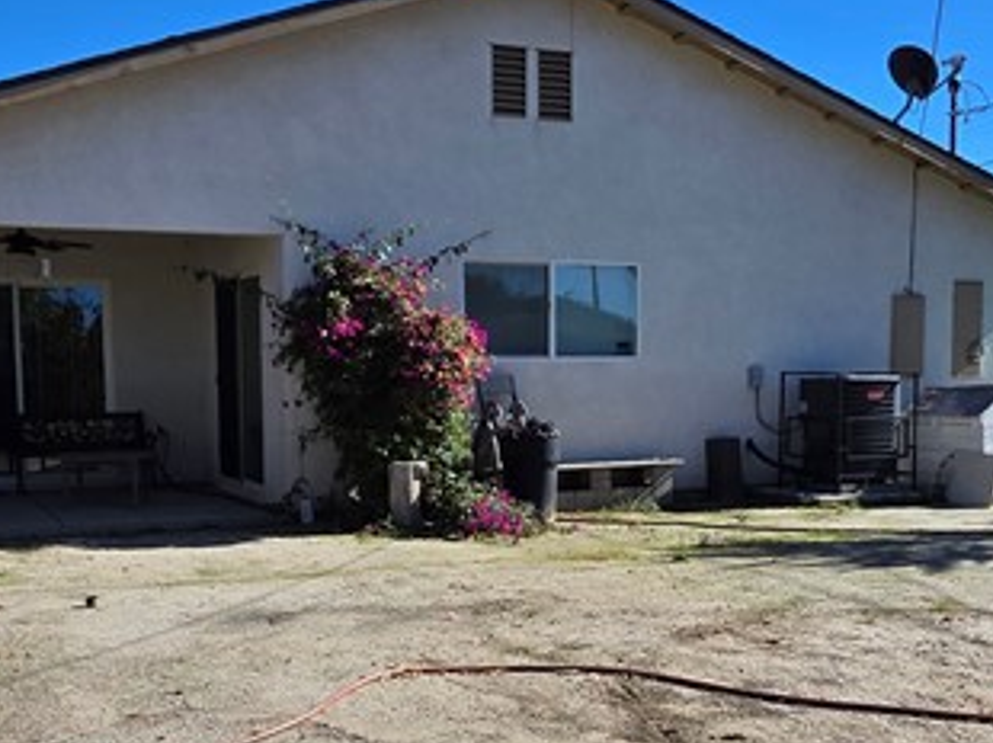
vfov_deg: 33.1
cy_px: 522
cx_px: 471
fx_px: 1233
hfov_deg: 43.9
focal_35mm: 43
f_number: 1.9
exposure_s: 1/2621
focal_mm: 2.2
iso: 40
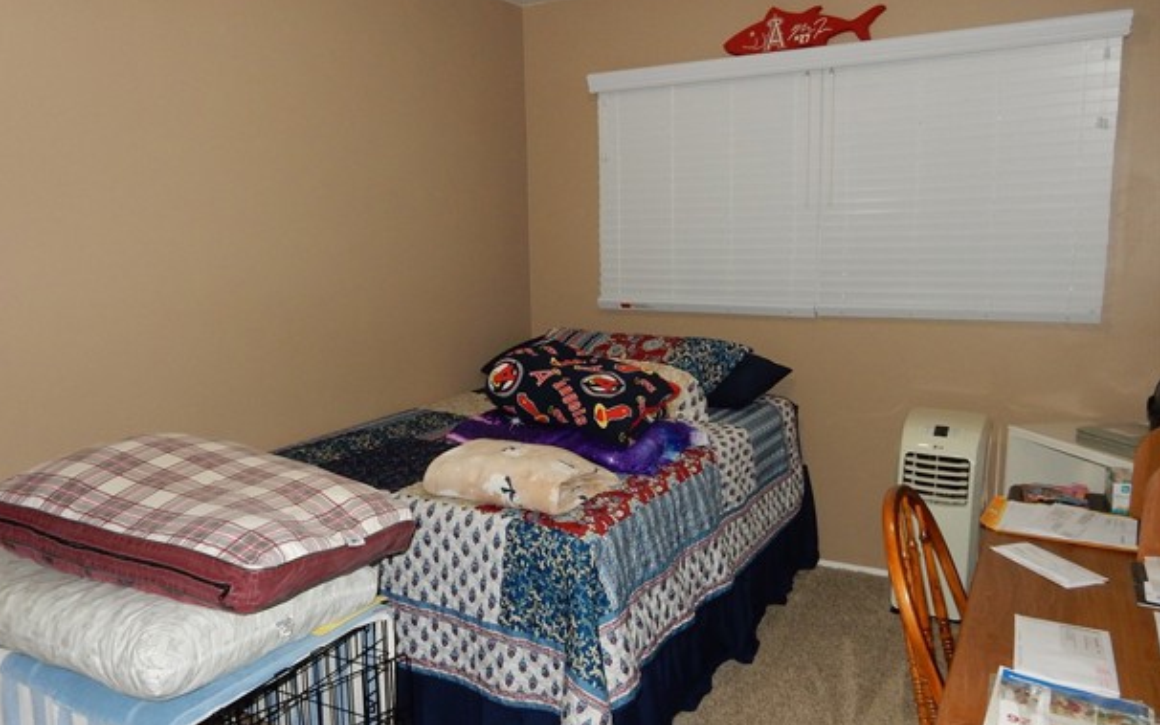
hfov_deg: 66.4
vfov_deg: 44.6
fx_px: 885
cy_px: 367
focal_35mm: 28
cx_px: 551
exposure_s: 1/30
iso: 250
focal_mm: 4.5
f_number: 3.7
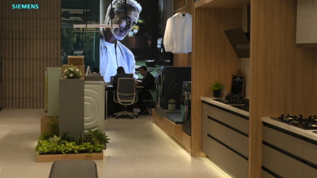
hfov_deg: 30.0
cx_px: 72
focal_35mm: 69
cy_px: 75
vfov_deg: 17.5
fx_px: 580
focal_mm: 24
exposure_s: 1/100
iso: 500
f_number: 7.1
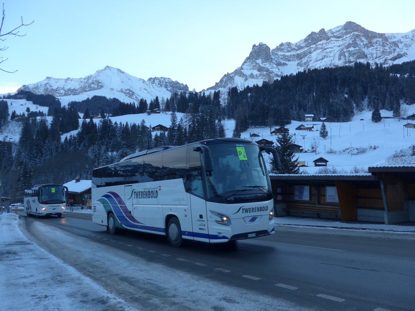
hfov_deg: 61.7
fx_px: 348
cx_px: 208
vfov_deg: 48.2
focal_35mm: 29
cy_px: 156
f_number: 2.8
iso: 80
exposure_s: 1/250
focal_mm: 6
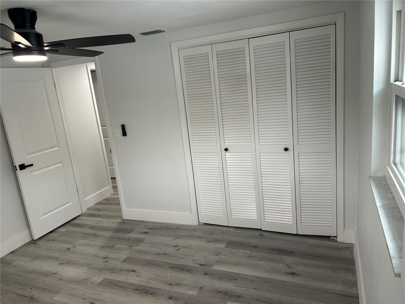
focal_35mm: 26
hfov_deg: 67.3
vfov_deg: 53.1
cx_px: 202
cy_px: 152
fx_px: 304
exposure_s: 1/120
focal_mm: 5.7
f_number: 1.5
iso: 100
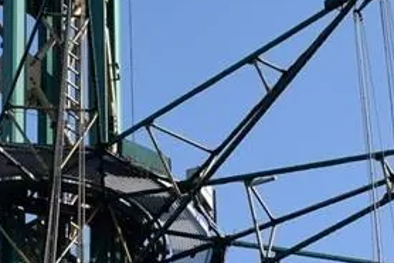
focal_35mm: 186
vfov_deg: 7.2
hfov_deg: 11.0
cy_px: 444
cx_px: 86
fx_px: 2038
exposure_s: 1/1600
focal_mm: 32
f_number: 6.3
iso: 400
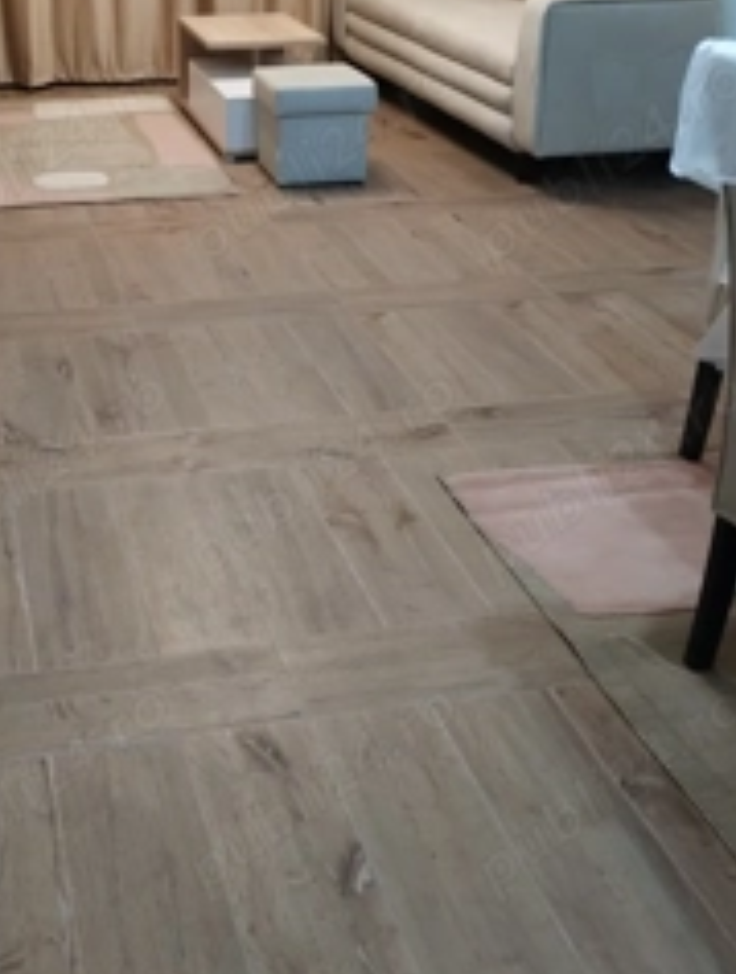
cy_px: 226
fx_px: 1326
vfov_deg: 39.1
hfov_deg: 30.5
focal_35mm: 47
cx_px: 177
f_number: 1.8
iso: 1153
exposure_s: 1/25
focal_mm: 4.27
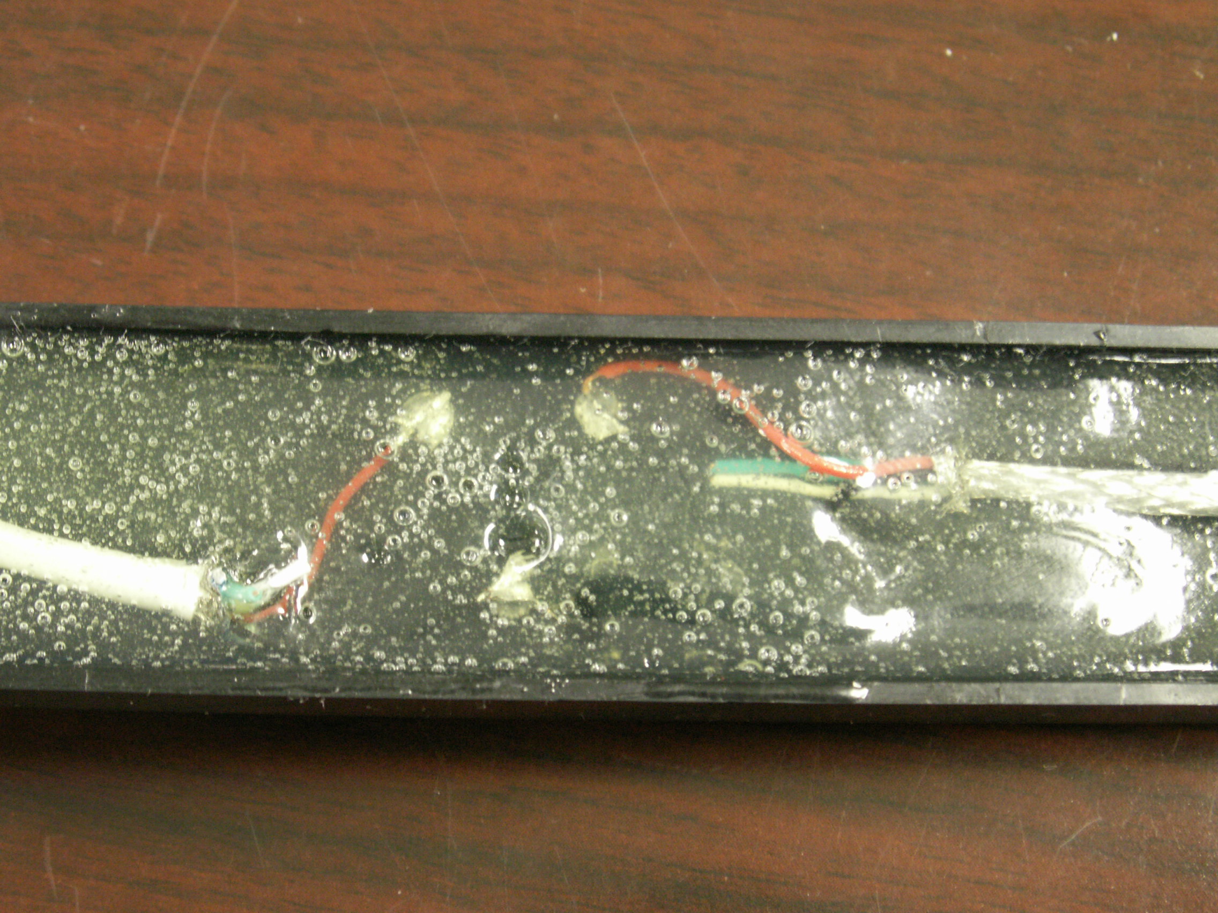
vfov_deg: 19.6
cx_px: 609
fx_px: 2639
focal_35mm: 75
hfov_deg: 26.0
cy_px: 456
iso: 160
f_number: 3.2
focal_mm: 12.46
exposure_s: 1/8
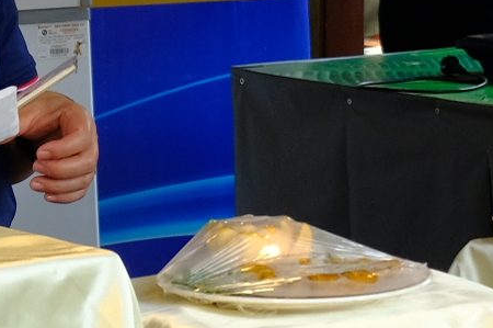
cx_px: 1011
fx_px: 3475
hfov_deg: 7.7
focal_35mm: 254
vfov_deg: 5.4
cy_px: -75
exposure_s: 1/125
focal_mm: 25.4
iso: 400
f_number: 5
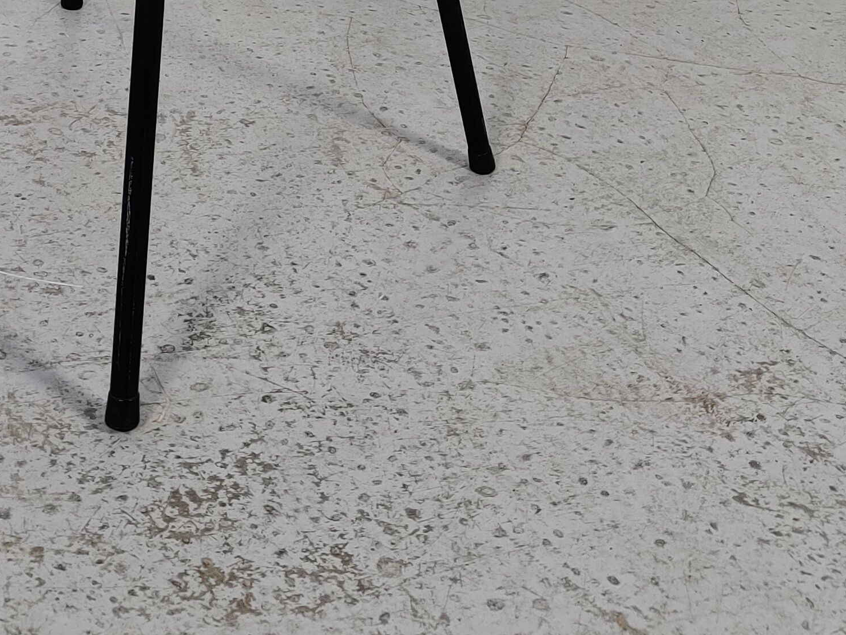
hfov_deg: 26.4
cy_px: -195
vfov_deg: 18.7
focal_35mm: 73
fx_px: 1785
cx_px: 217
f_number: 1.65
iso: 200
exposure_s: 1/100
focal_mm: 4.75
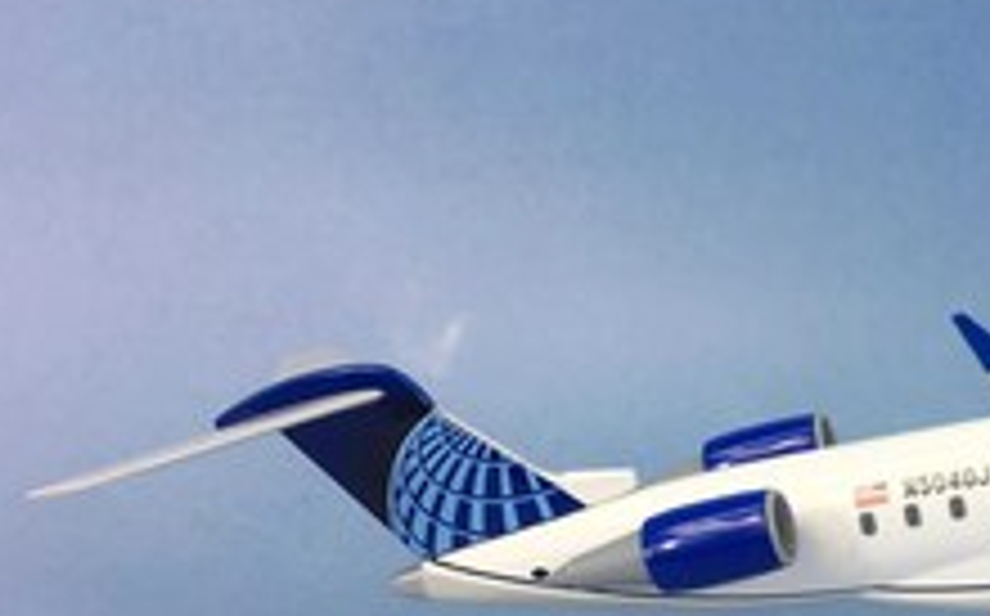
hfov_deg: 26.9
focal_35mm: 70
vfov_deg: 18.2
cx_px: 1098
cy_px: 560
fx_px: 1887
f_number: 2.2
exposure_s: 1/120
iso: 25
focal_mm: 4.15
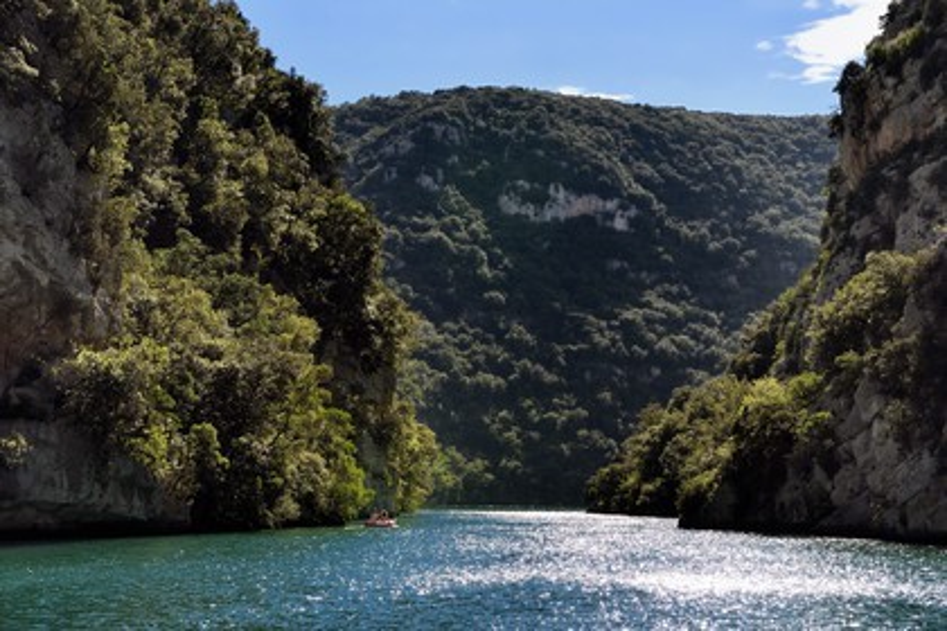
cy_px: 316
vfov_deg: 19.5
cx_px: 474
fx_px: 1841
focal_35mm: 70
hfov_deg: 28.8
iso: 200
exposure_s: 1/250
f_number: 13
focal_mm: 70
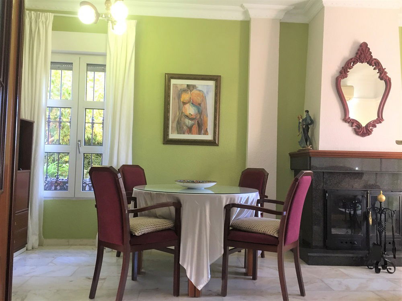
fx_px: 337
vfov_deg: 48.2
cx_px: 201
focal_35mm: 29
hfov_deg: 61.7
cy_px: 150
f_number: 2.2
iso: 125
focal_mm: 4.15
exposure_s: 1/33
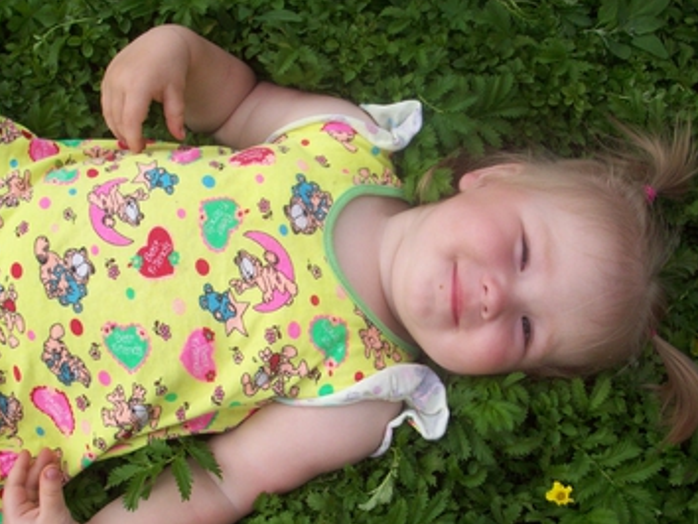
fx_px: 948
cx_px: 343
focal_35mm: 47
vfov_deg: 30.8
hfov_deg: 40.4
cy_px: 325
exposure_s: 1/234
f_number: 5.6
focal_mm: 6.2
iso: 80
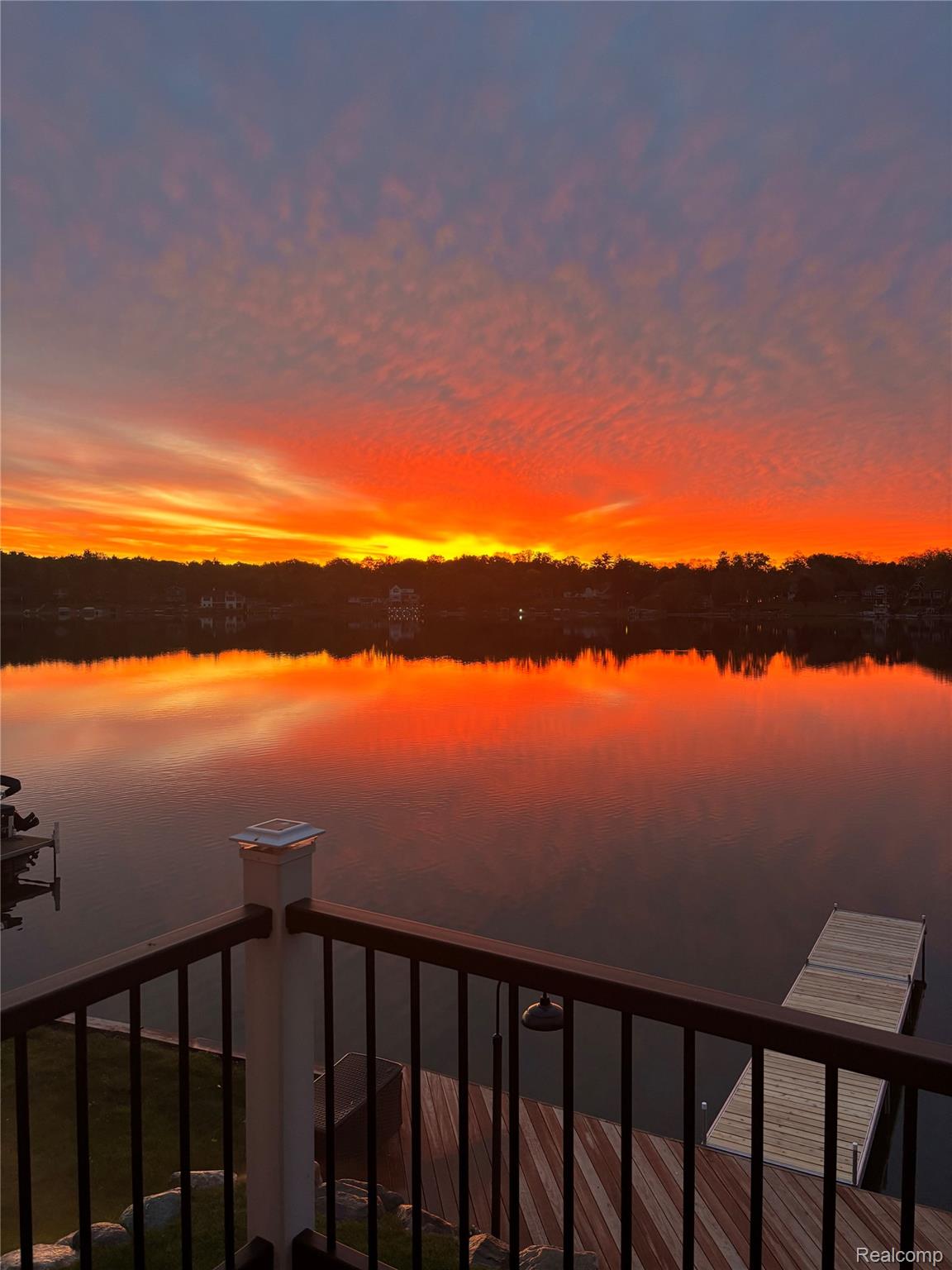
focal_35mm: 26
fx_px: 953
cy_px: 635
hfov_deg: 53.1
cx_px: 476
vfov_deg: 67.3
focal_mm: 5.96
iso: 125
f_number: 1.6
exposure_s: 1/75
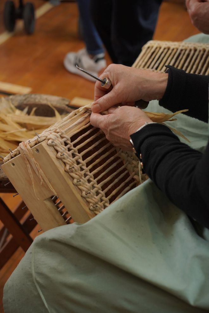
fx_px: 653
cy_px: 156
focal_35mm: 75
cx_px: 104
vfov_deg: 27.0
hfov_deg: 18.2
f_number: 4
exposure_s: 1/200
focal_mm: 50
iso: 1000
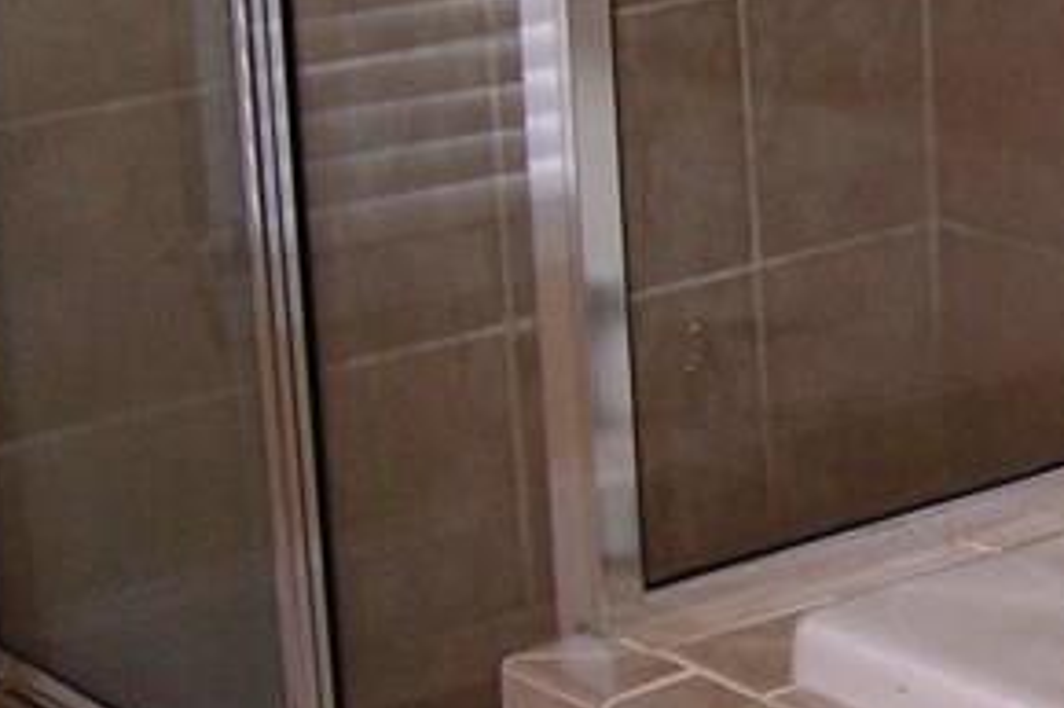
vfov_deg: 10.9
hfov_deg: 15.3
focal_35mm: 125
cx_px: 1530
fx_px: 3692
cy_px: -11
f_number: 2.7
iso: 80
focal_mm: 5.6
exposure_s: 1/60
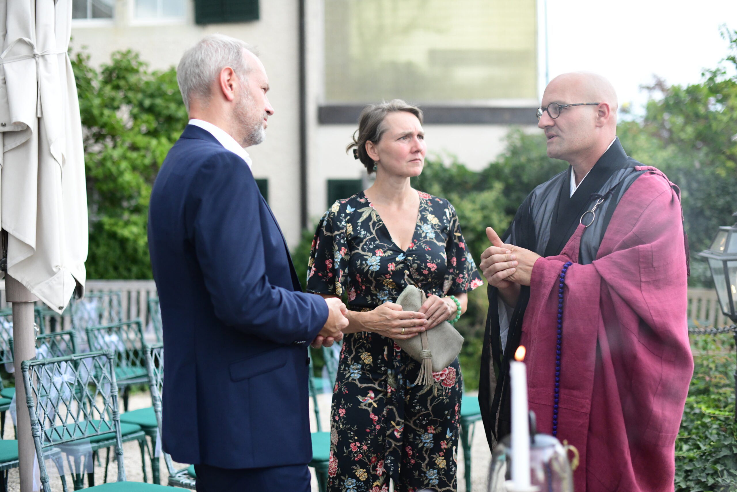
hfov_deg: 39.6
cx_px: 368
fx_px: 1024
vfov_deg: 27.0
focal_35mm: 50
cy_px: 246
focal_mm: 50
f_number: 2.2
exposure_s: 1/8000
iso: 2500
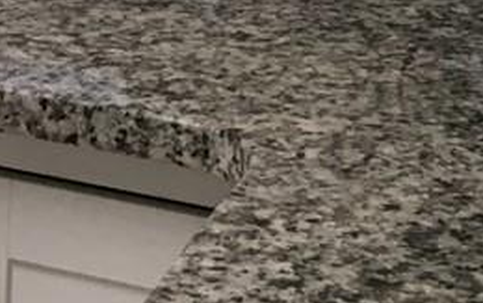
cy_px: -349
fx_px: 2490
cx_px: -721
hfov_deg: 9.7
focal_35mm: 189
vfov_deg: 6.7
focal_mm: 4.15
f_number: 2.2
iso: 25
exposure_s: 1/30
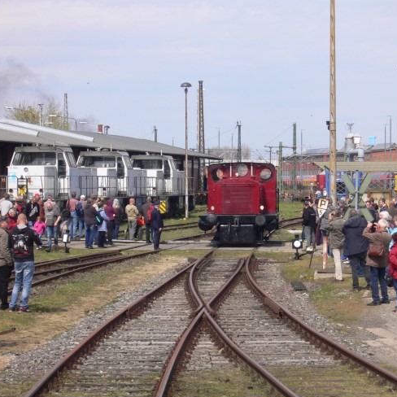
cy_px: 206
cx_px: 248
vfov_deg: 13.1
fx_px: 1726
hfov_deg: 13.1
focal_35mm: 133
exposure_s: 1/160
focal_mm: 17.4
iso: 100
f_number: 10
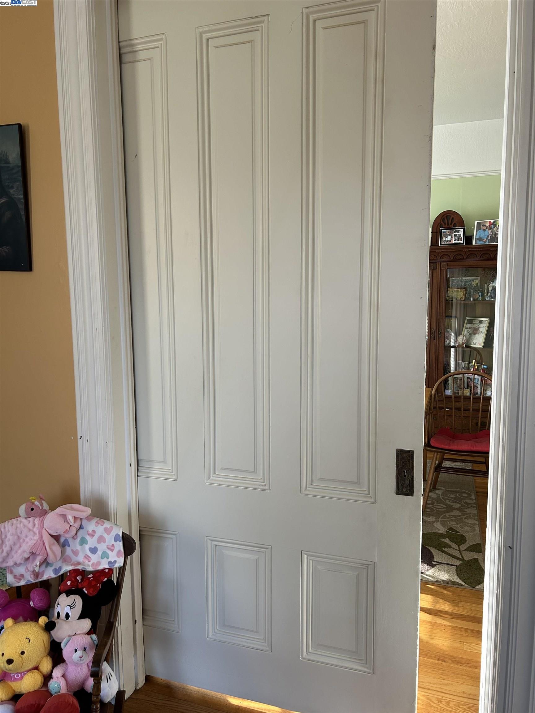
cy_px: 356
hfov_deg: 53.1
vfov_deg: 67.3
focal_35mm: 26
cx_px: 268
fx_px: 536
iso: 100
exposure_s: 1/121
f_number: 1.5
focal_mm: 5.7
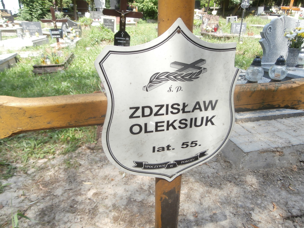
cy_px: 114
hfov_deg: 71.6
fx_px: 211
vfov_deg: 56.8
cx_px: 152
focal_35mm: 24
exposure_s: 1/250
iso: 100
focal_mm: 4.2
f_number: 3
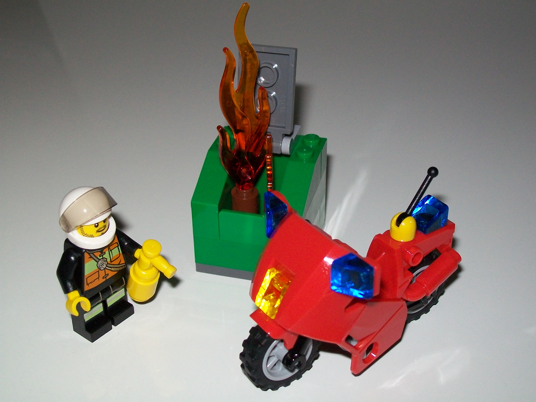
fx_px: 821
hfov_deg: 36.2
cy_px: 201
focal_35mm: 53
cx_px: 268
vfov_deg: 27.5
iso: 160
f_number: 3.4
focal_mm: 9.5
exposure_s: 1/80
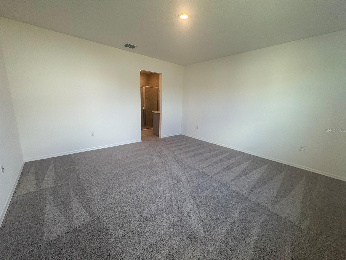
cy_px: 130
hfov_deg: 102.1
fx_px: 140
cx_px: 173
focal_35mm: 14
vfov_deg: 85.7
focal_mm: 2.22
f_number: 2.2
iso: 125
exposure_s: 1/120
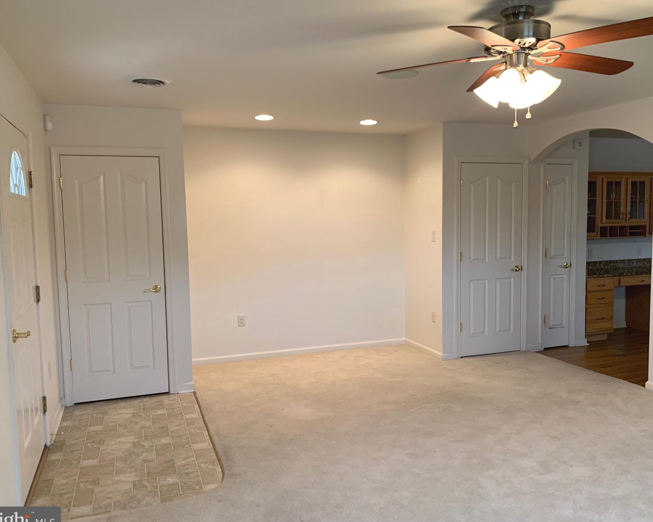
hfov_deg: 62.2
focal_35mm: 28
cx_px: 333
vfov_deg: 51.5
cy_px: 265
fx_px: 541
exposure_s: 1/60
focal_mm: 4.25
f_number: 1.8
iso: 160
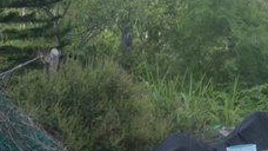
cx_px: 383
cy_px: 97
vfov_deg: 8.4
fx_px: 1030
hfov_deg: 14.0
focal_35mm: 145
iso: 80
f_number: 4.6
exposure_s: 1/60
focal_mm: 6.83
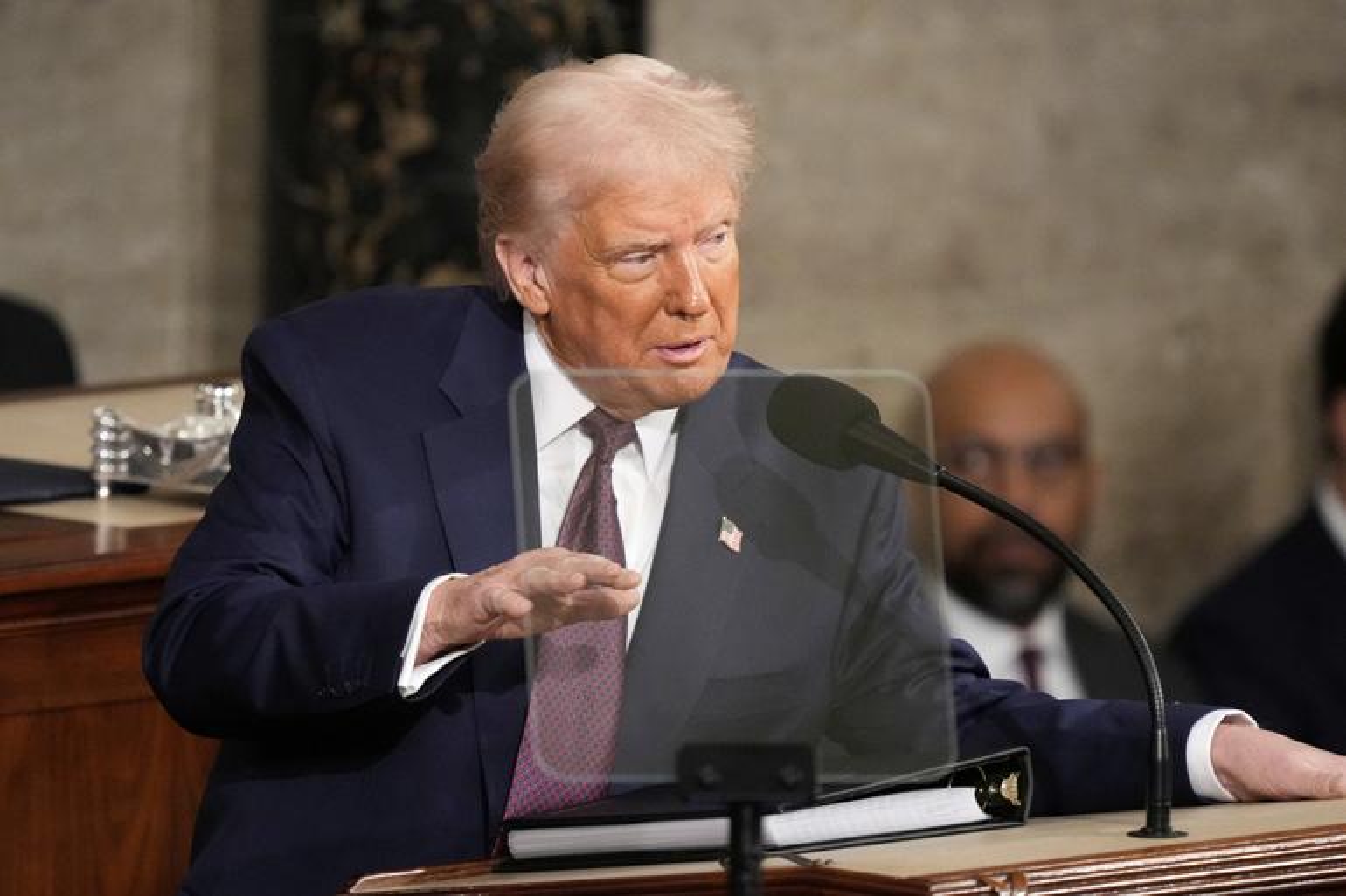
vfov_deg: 1.6
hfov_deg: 2.5
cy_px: 448
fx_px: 31398
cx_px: 673
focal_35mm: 840
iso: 4000
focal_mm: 560
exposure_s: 1/500
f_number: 4
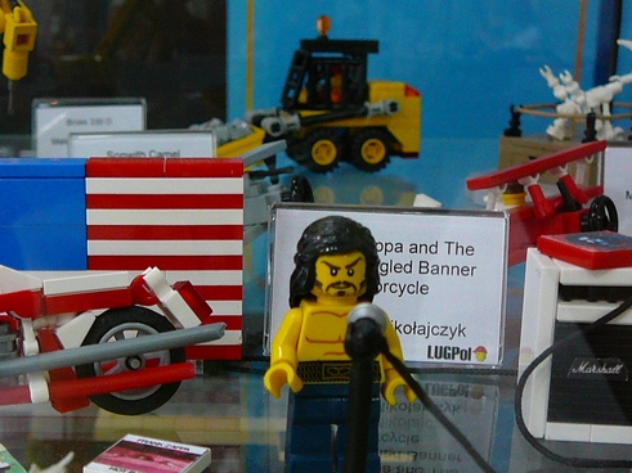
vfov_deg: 25.6
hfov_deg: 33.5
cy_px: 303
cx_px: 206
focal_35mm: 57
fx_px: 1040
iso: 200
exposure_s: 1/8
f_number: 2.8
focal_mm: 5.2
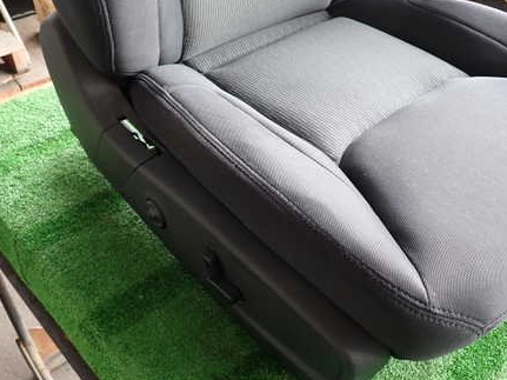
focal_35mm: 39
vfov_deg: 36.8
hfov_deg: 47.5
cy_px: 168
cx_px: 311
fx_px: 571
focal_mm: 5.05
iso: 200
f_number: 2.2
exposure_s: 1/40
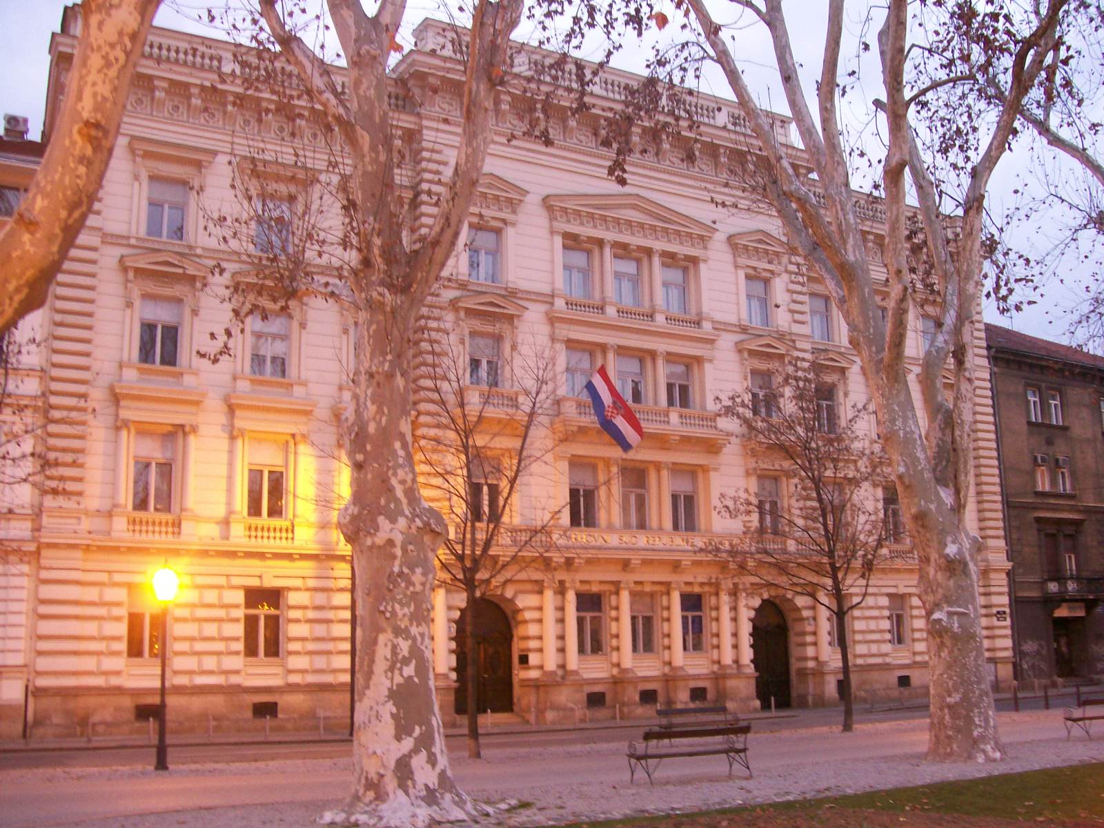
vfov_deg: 39.7
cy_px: 414
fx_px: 1148
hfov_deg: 51.4
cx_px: 552
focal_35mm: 36
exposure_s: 1/4.26
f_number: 2.7
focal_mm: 6
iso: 140
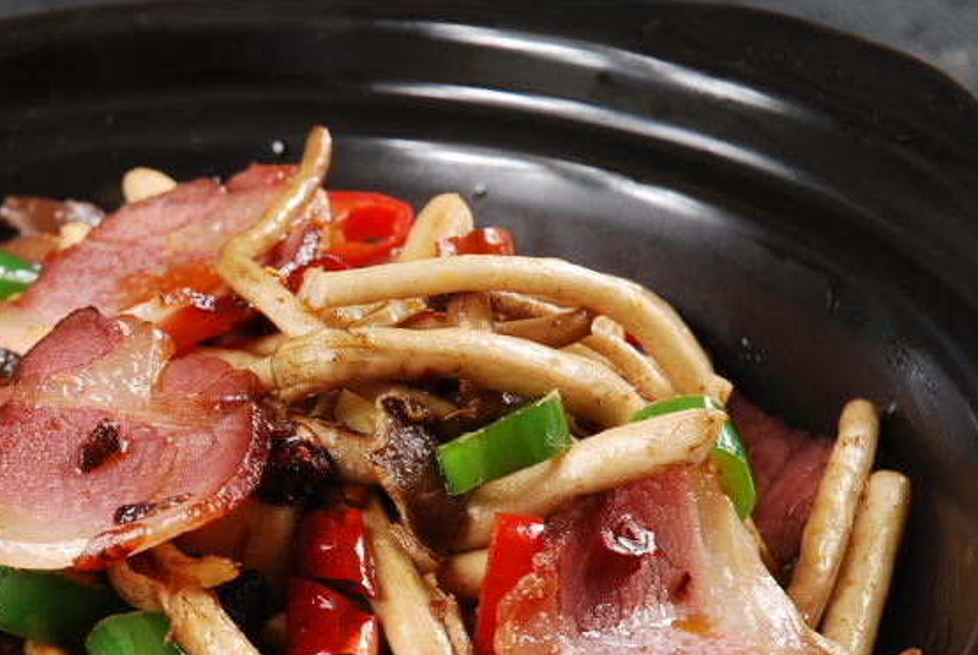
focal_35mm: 194
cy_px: 573
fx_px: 5277
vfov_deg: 7.1
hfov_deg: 10.6
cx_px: 205
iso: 100
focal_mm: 70
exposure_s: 1/125
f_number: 9
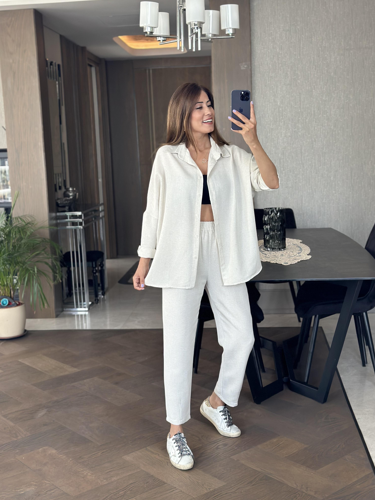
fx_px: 708
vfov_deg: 38.9
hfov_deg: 29.7
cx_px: 188
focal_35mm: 49
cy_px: 251
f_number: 1.78
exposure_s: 1/114
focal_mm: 6.86
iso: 125
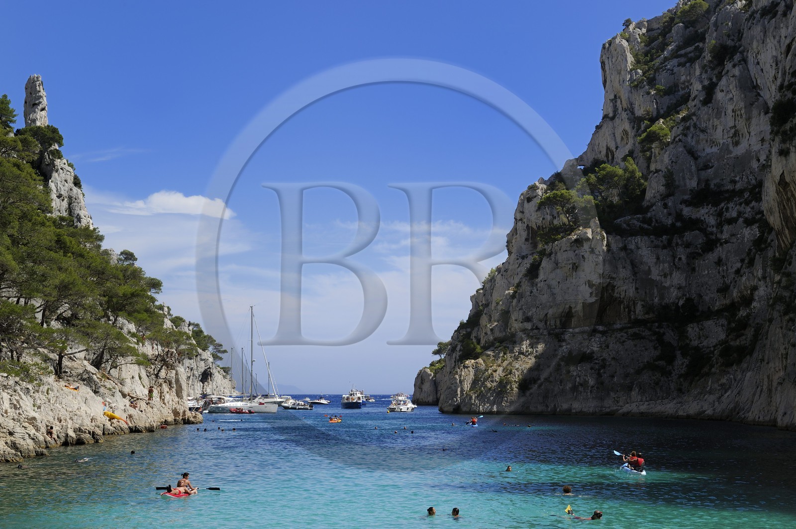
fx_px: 1215
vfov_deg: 24.6
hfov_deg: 36.3
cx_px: 398
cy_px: 264
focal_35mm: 55
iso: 200
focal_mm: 55
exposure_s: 1/250
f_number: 10
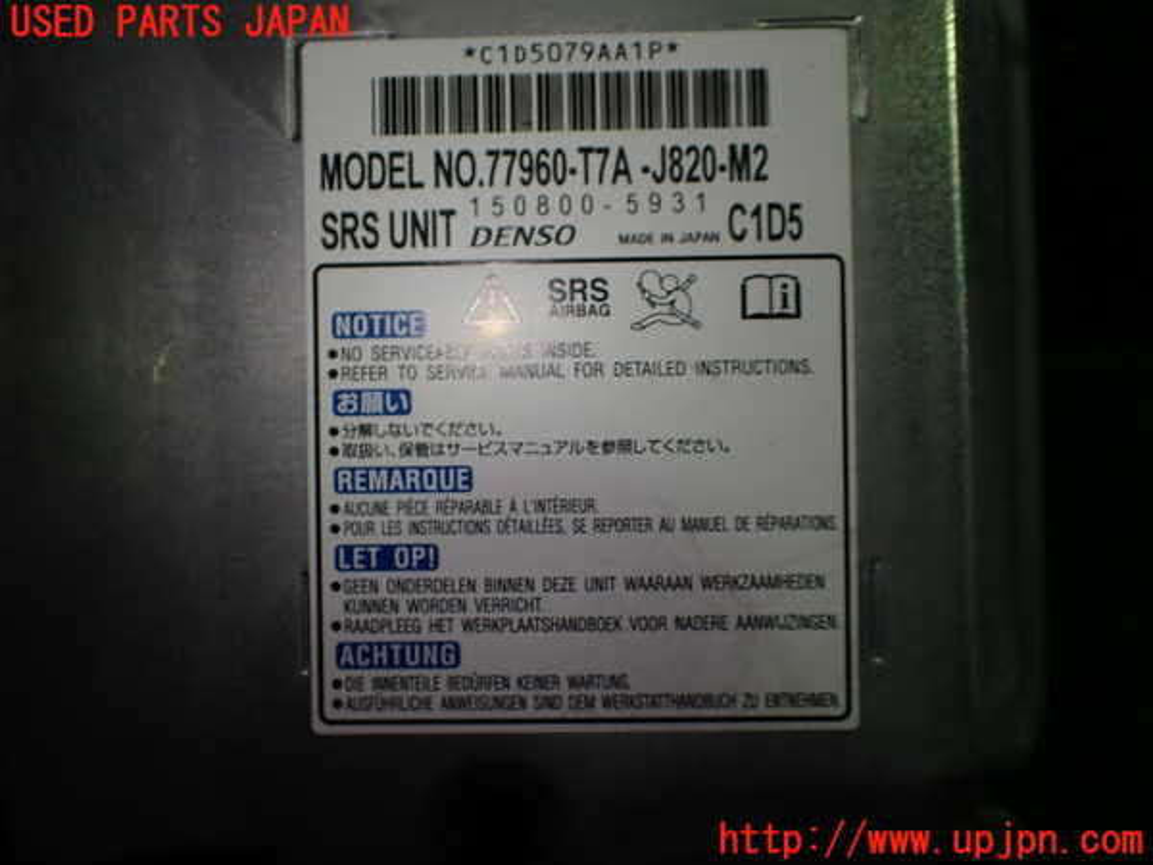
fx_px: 999
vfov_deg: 46.8
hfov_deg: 60.0
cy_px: 432
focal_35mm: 30
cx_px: 576
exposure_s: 1/250
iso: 100
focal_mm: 5.4
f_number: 2.3
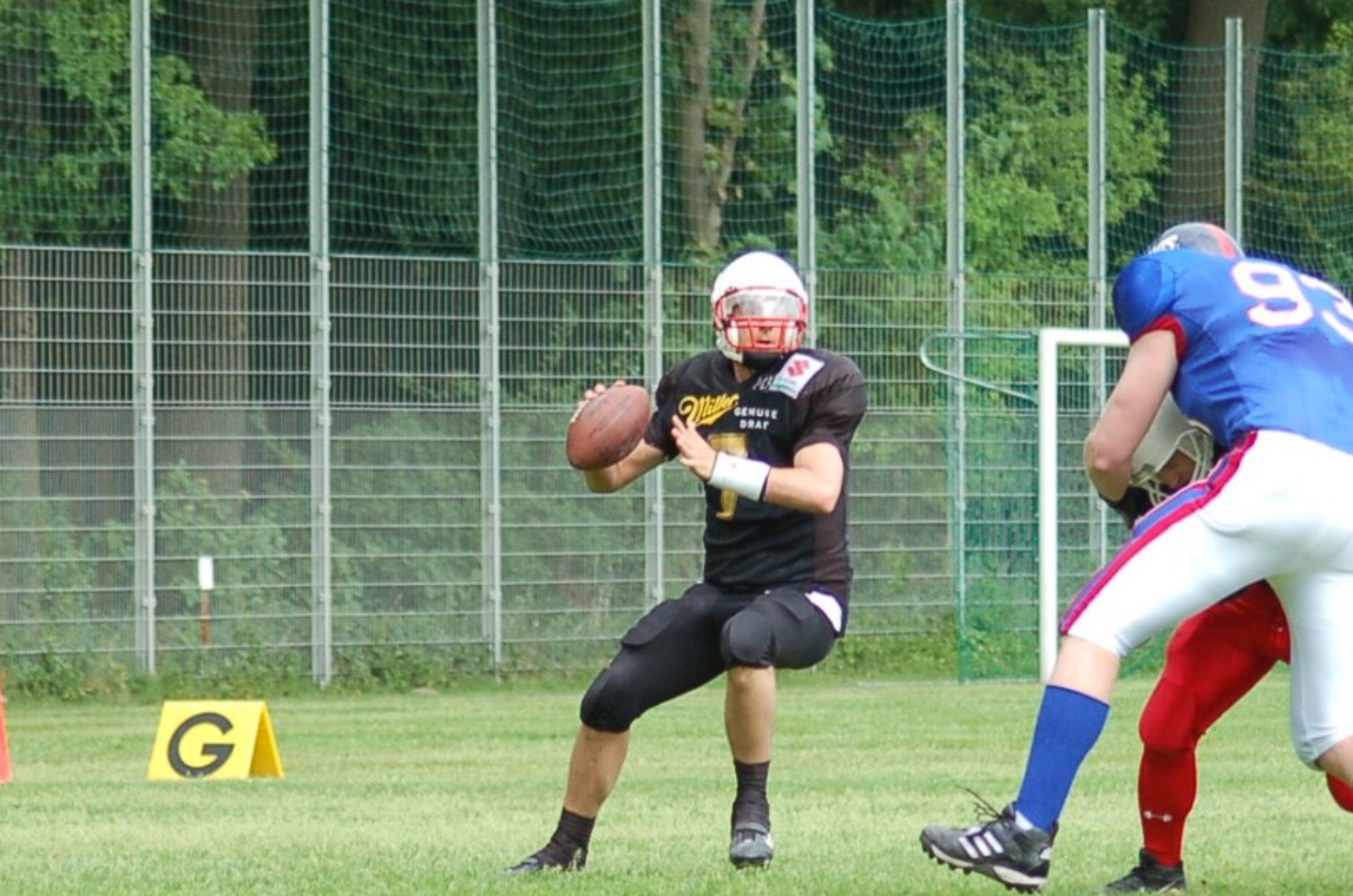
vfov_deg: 3.4
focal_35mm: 405
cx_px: 812
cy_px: 424
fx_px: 15191
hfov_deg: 5.1
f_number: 4.2
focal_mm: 120
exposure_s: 1/800
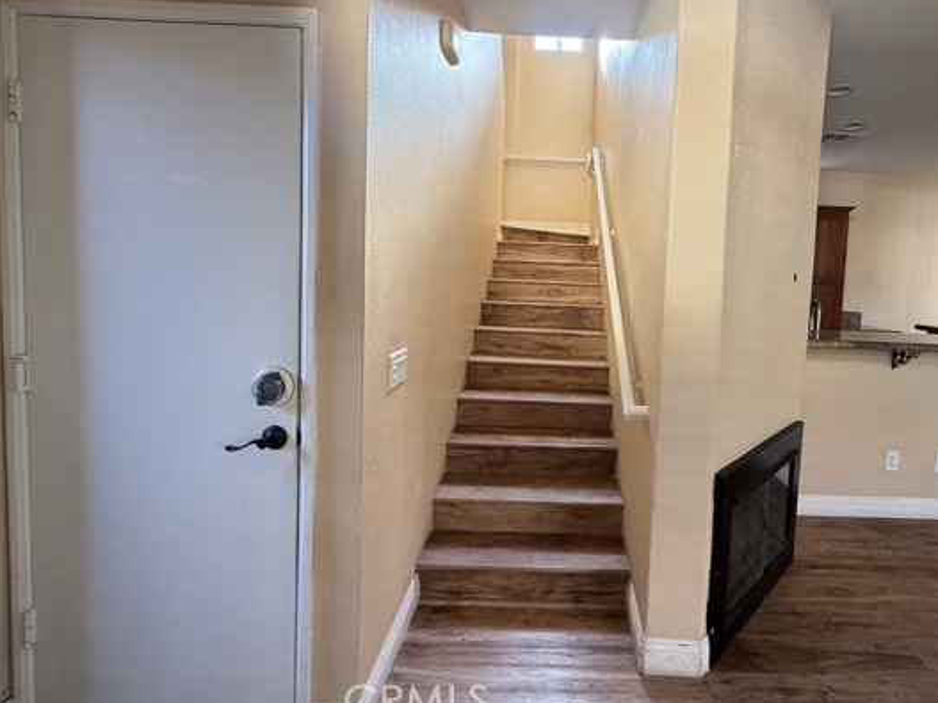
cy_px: 299
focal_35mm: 17
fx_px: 461
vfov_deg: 74.3
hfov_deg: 89.8
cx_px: 564
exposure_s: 1/97
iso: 320
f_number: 2.2
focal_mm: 2.22
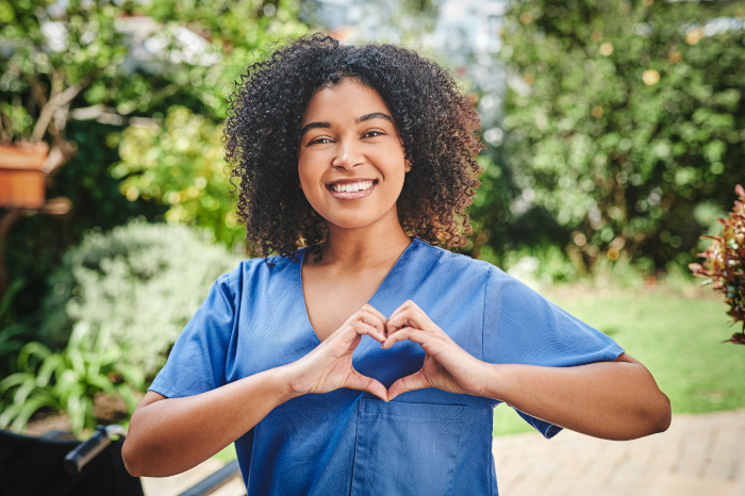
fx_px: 1034
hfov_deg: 39.6
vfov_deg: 27.0
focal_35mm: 50
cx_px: 372
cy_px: 248
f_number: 3.2
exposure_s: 1/1250
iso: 320
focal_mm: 50
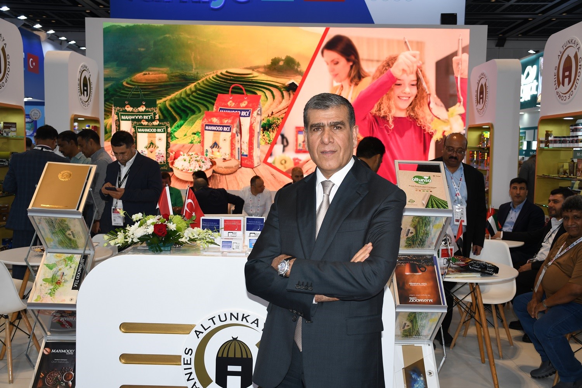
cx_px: 291
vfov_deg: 34.2
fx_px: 630
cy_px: 194
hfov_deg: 49.6
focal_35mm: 39
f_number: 3.8
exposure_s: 1/80
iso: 160
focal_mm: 26
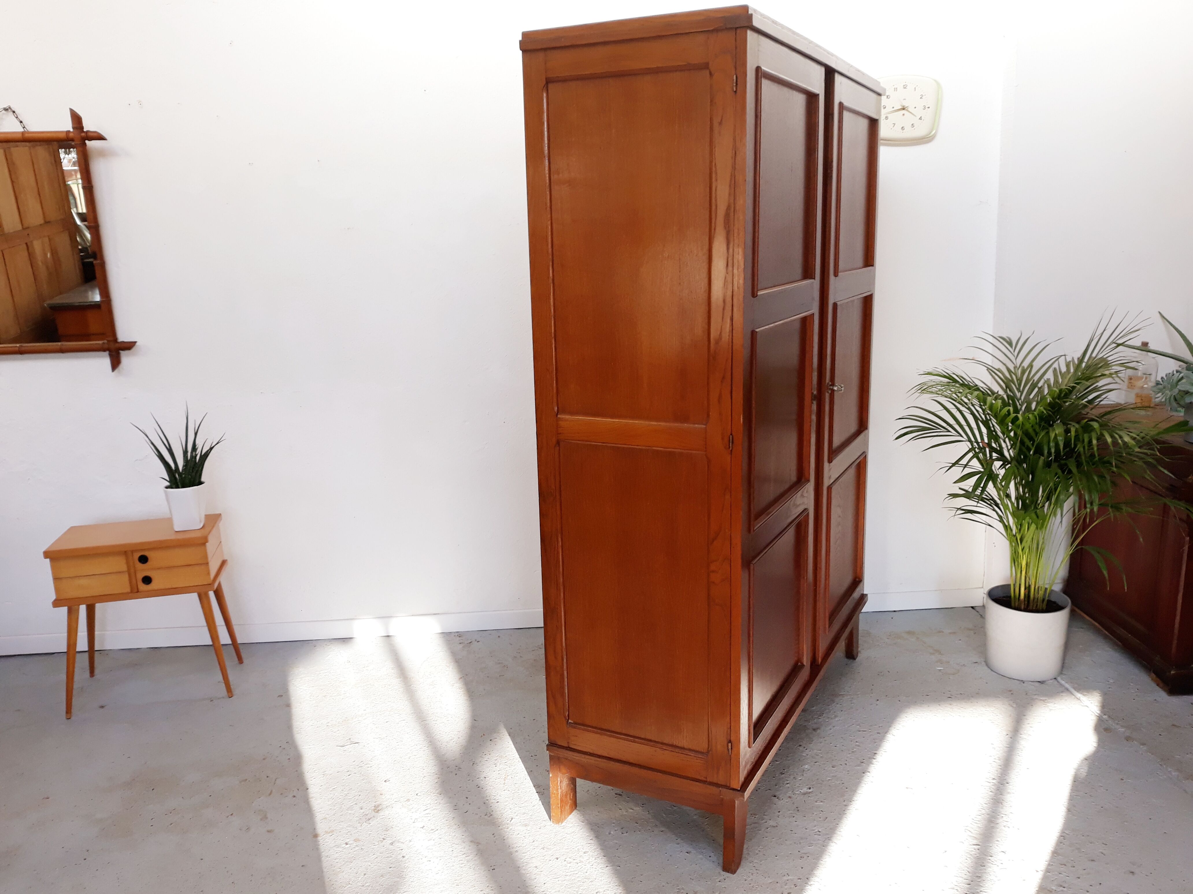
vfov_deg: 51.4
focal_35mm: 27
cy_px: 447
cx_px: 596
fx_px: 931
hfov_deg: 65.3
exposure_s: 1/103
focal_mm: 3.71
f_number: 1.7
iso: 40
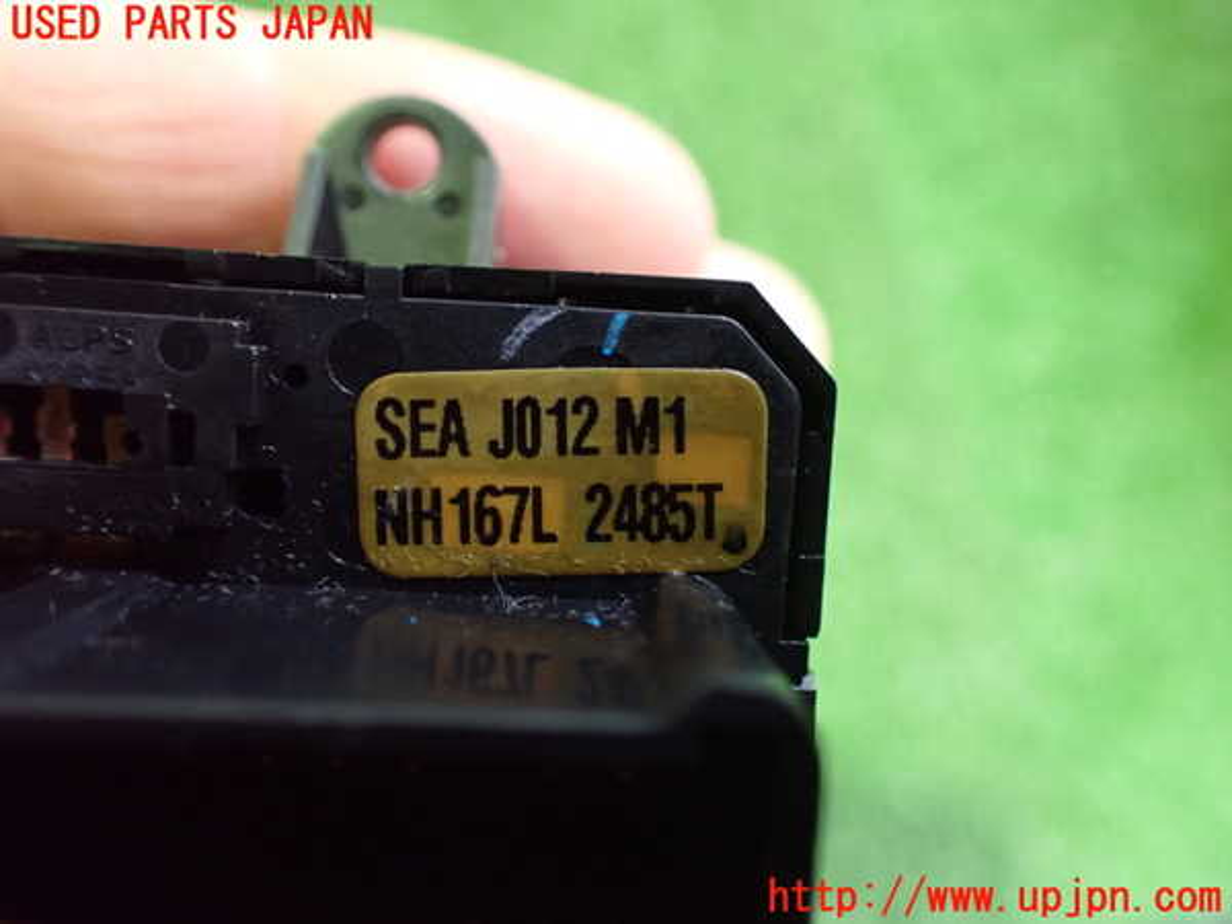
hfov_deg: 60.0
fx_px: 1068
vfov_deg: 46.8
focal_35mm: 30
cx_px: 616
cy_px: 462
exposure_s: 1/30
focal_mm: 5.4
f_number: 2.3
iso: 1250
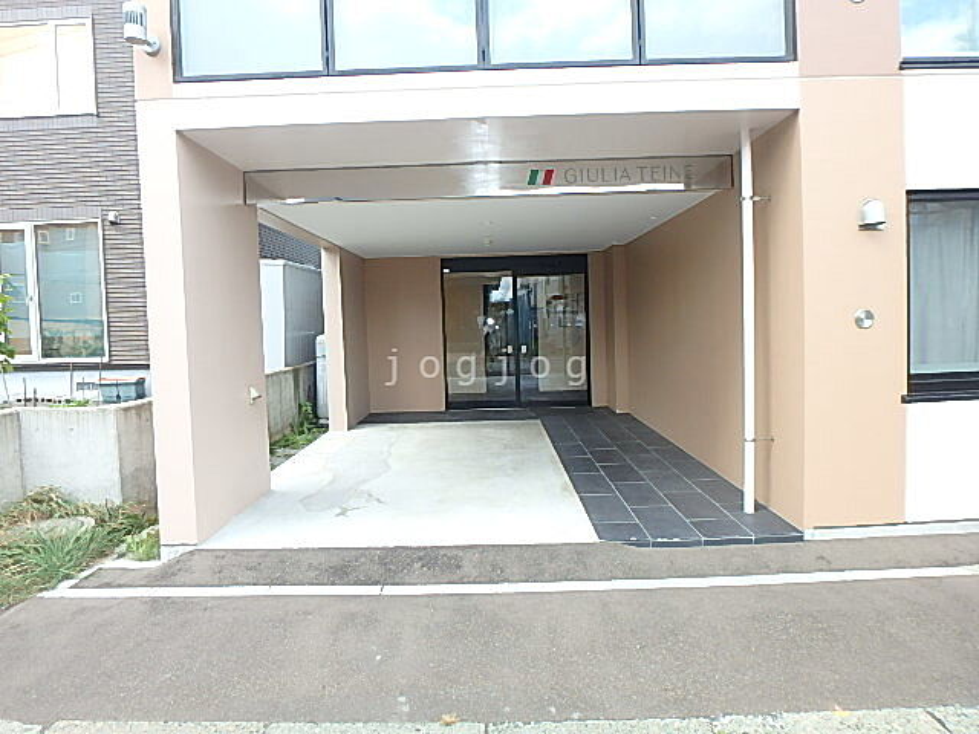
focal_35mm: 21
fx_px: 594
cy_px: 367
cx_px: 490
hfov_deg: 79.0
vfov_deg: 63.4
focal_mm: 3.7
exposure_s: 1/160
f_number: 3.5
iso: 125
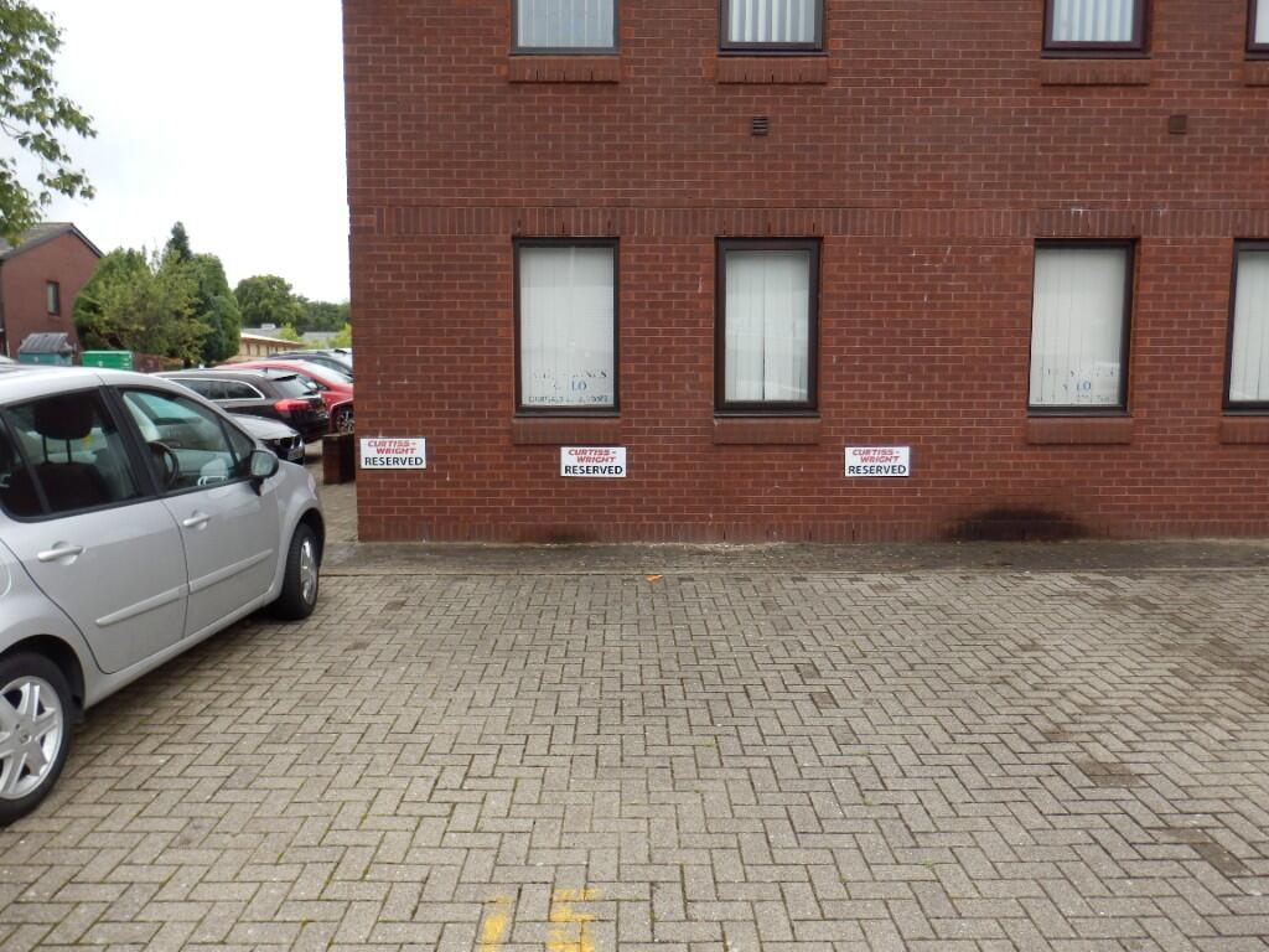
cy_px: 476
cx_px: 634
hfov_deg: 69.4
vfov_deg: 54.9
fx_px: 916
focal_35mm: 25
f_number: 3
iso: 80
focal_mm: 4.5
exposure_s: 1/250
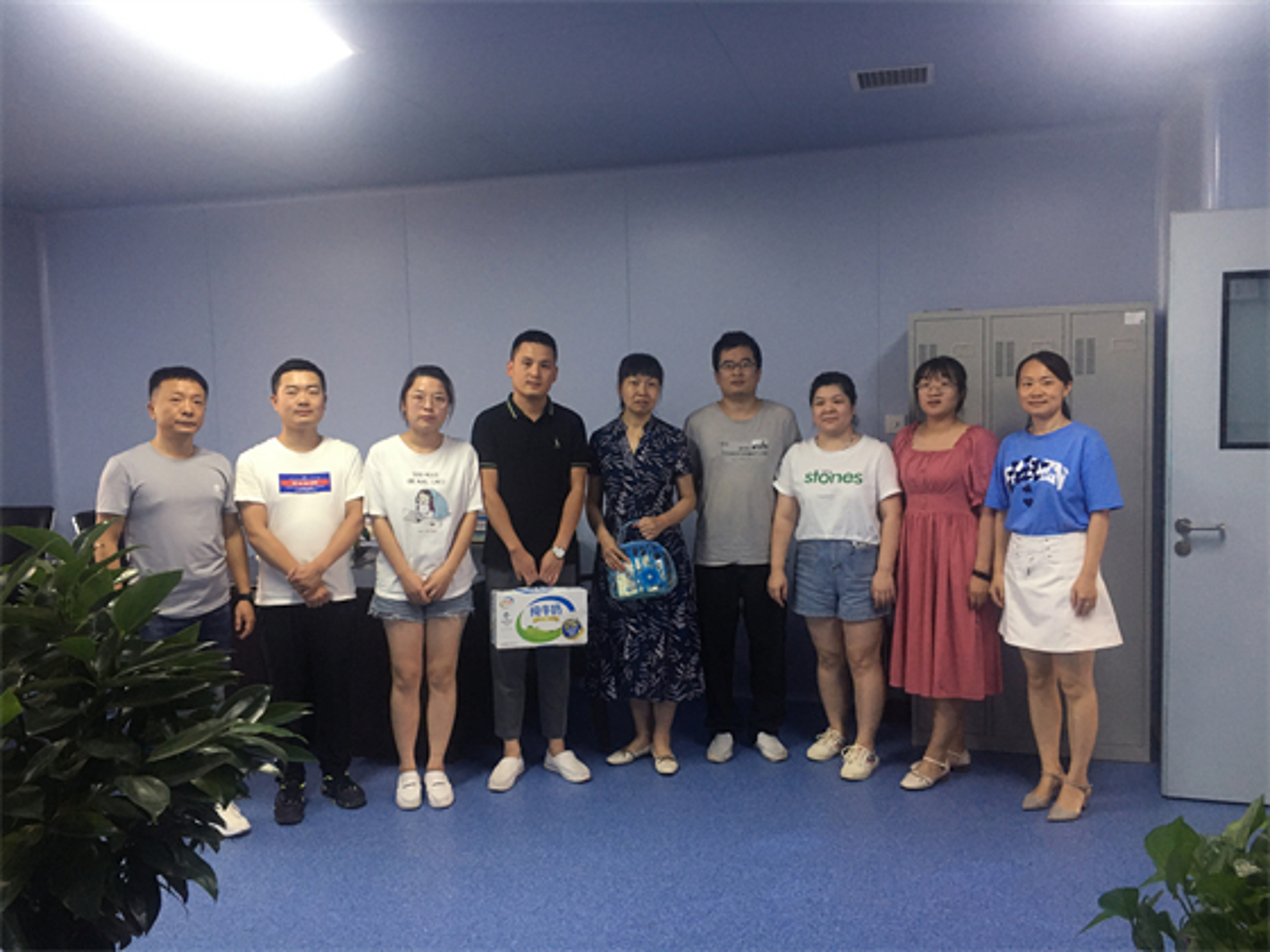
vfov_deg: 48.2
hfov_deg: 61.7
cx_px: 635
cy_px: 476
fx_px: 1064
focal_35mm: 29
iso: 200
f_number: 2.2
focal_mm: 4.15
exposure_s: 1/33
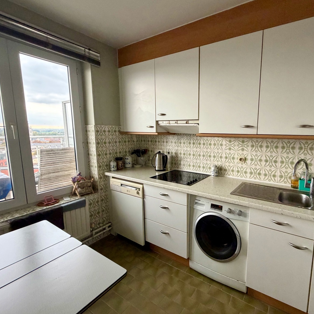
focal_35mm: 17
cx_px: 198
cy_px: 153
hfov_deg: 82.2
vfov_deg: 84.0
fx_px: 174
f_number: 2.2
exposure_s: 1/121
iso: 320
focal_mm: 2.22
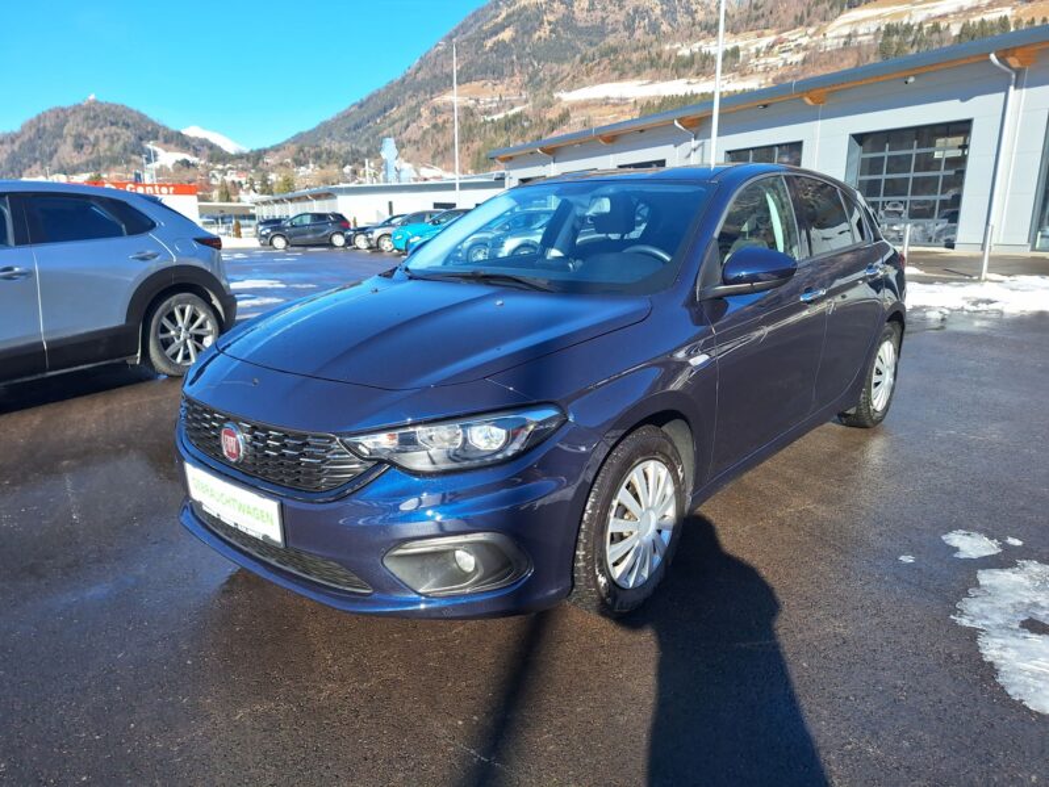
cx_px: 524
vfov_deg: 58.9
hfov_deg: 73.9
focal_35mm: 23
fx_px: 697
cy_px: 394
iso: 40
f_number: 1.8
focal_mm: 5.54
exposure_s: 1/1381
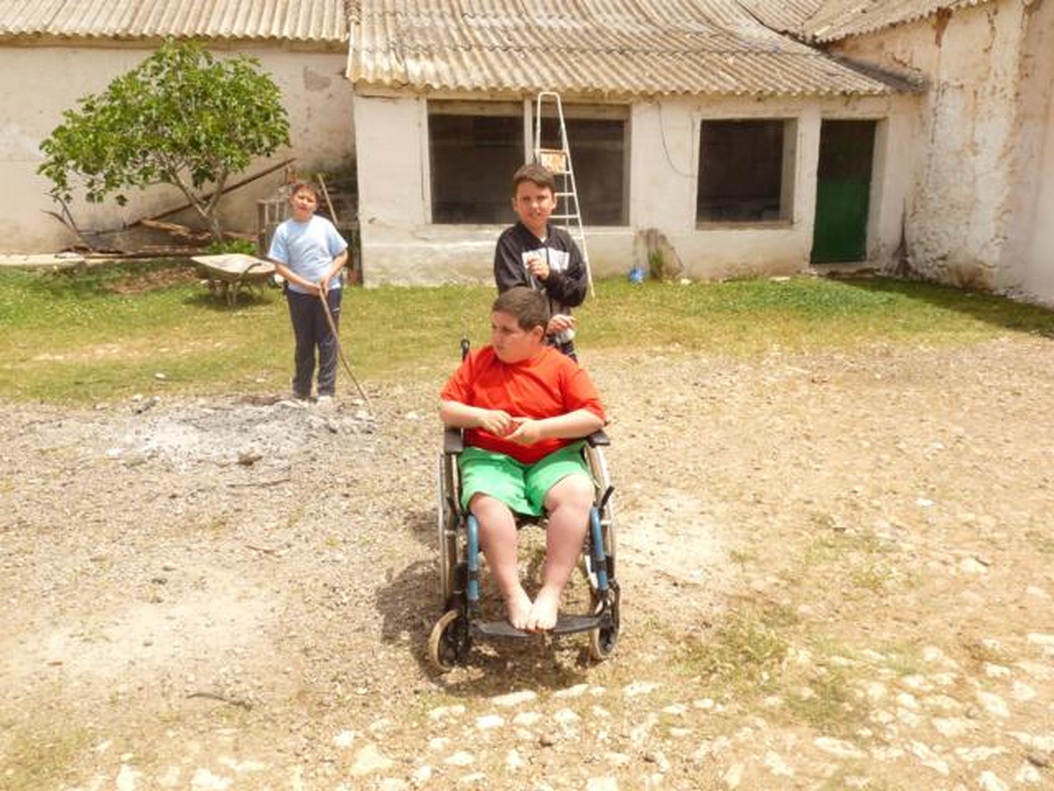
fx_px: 883
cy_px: 396
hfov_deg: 61.7
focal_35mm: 29
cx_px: 527
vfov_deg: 48.2
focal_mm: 5.2
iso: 100
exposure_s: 1/320
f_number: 5.6
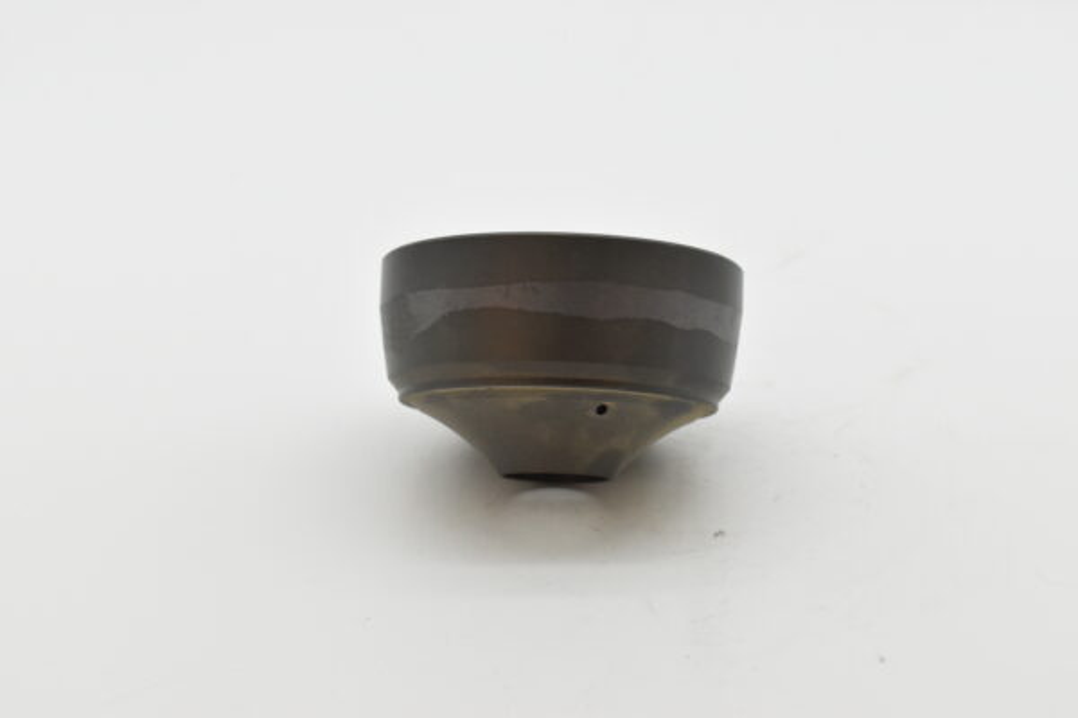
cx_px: 539
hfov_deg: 28.1
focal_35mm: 72
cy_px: 359
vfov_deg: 18.9
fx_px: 2156
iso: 1600
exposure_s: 1/1250
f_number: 8
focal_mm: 48
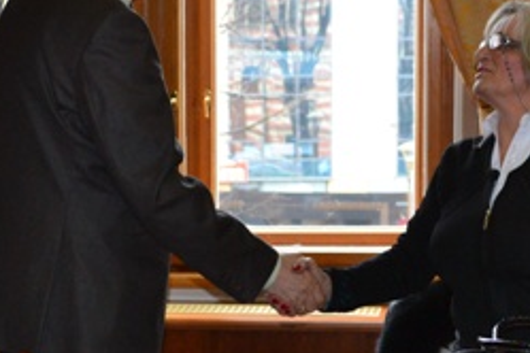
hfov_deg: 15.5
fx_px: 1928
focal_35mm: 131
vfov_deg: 10.5
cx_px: 428
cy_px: 146
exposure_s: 1/60
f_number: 5
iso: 1400
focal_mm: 34
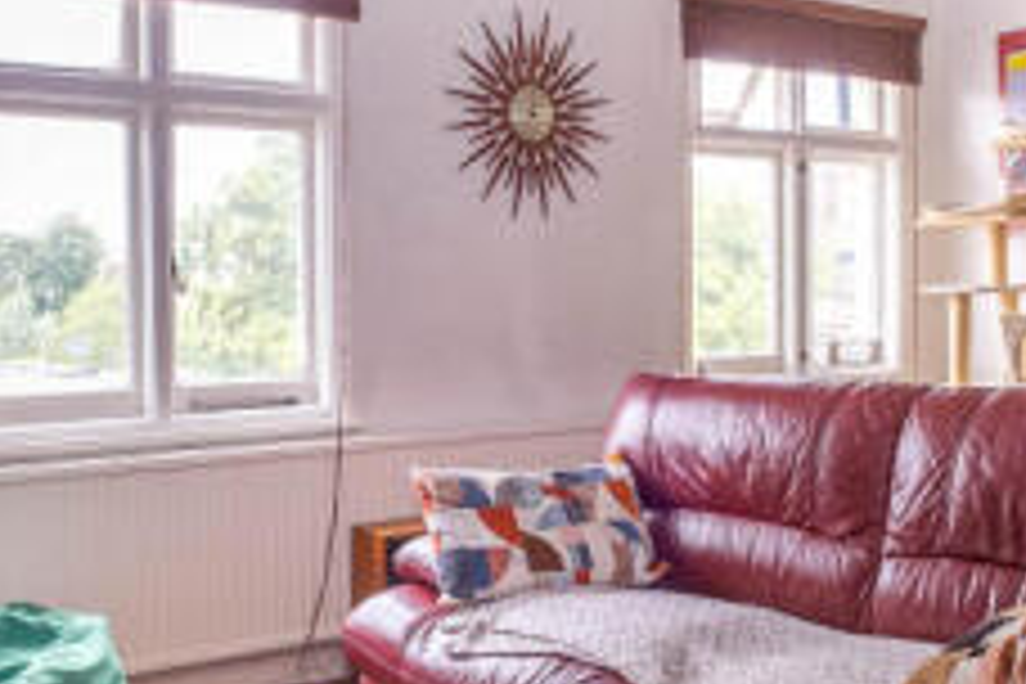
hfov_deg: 45.4
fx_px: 1225
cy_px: 538
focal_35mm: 43
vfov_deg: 30.5
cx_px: 529
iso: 500
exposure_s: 1/18
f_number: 6.4
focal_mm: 10
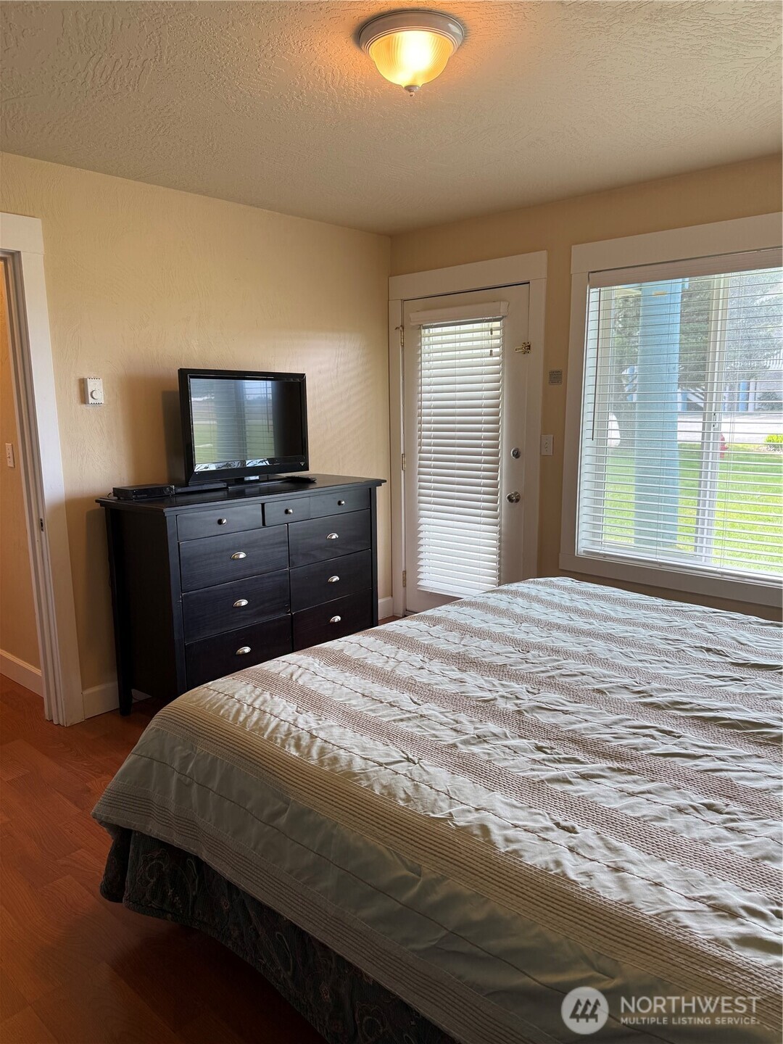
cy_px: 522
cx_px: 392
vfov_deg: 71.6
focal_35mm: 24
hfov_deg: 56.8
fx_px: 724
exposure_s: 1/121
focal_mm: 6.76
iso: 80
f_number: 1.78
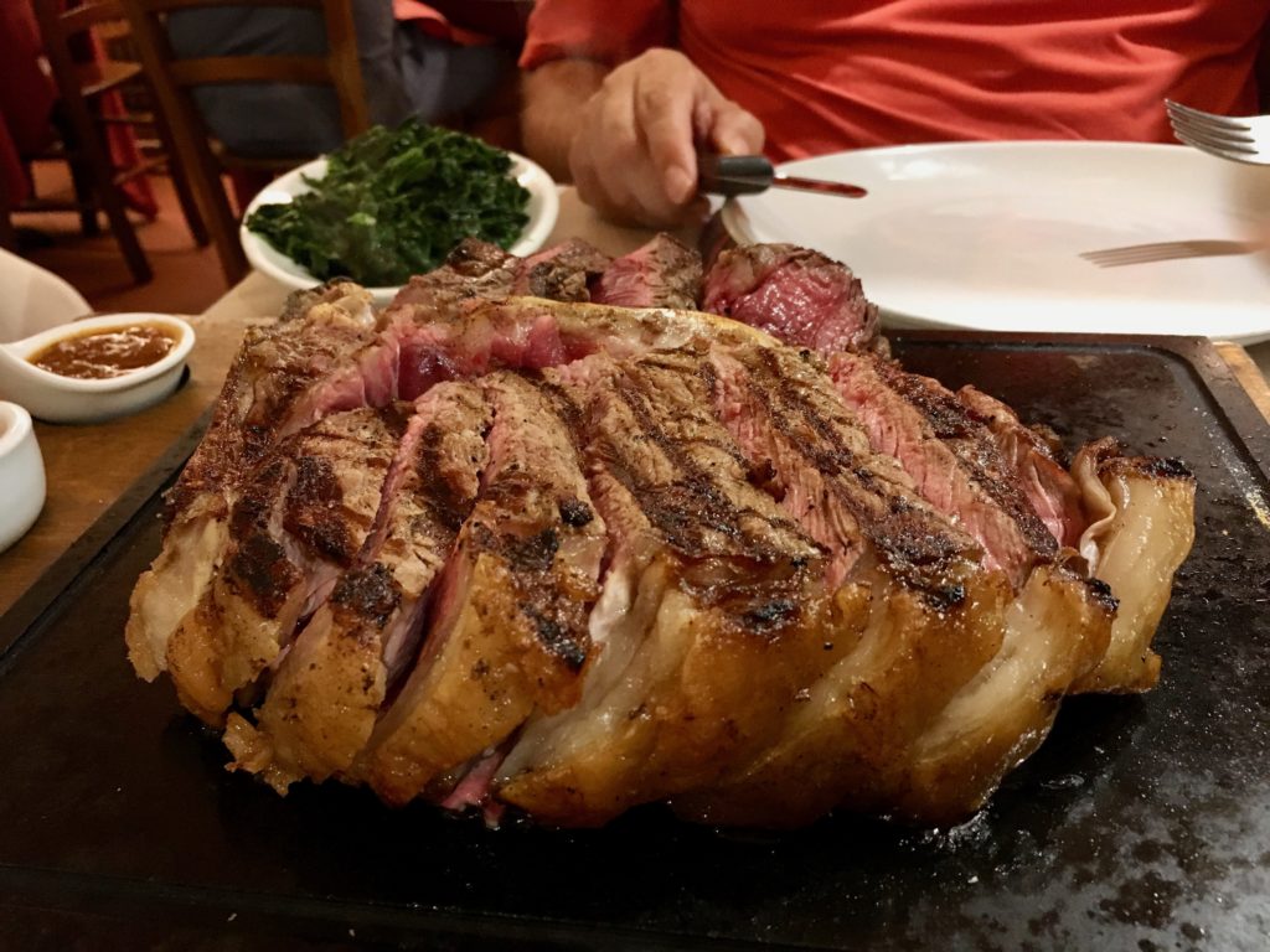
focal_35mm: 29
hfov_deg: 61.7
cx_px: 635
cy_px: 476
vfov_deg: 48.2
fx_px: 1064
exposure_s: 1/17
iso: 200
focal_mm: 4.15
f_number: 2.2
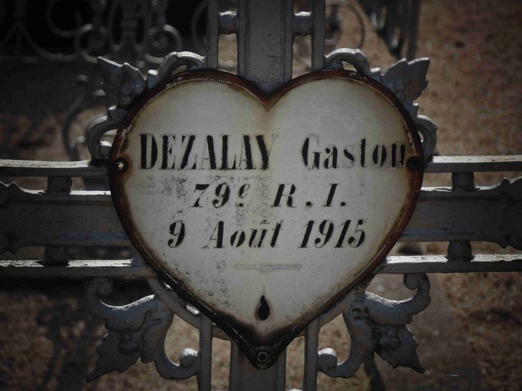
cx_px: 261
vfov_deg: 7.8
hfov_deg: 10.4
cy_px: 196
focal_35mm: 190
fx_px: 2865
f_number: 5.4
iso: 80
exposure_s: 1/500
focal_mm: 34.2
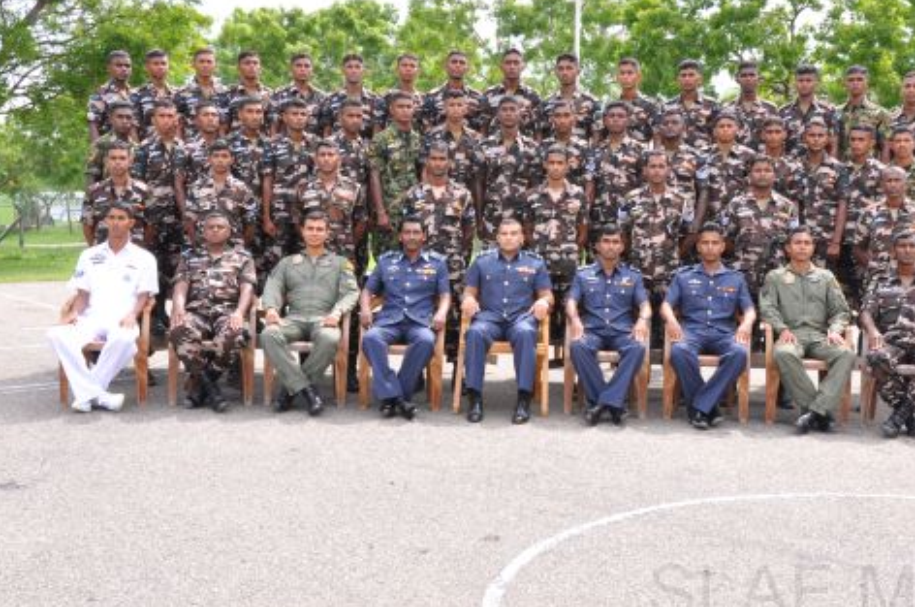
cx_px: 510
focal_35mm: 48
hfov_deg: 41.4
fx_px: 1209
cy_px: 270
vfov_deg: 28.2
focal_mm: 25
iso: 200
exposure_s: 1/60
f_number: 11
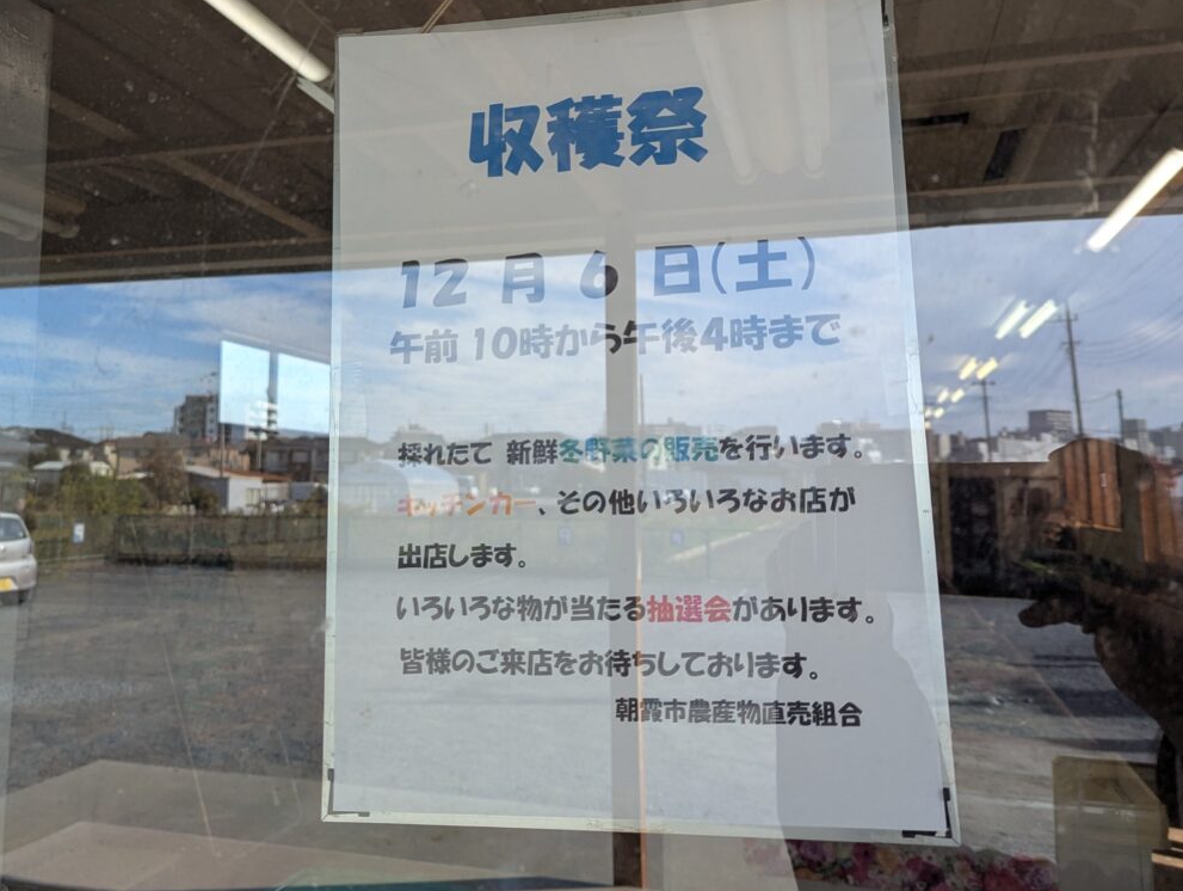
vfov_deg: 45.4
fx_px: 1061
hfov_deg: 57.9
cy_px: 368
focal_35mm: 31
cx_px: 479
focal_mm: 6.81
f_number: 1.85
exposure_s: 1/427
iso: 45
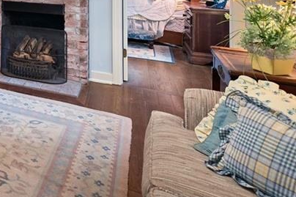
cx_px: -64
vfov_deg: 29.8
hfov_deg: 37.5
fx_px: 312
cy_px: -41
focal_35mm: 38
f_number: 4
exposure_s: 1/2
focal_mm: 10
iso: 400
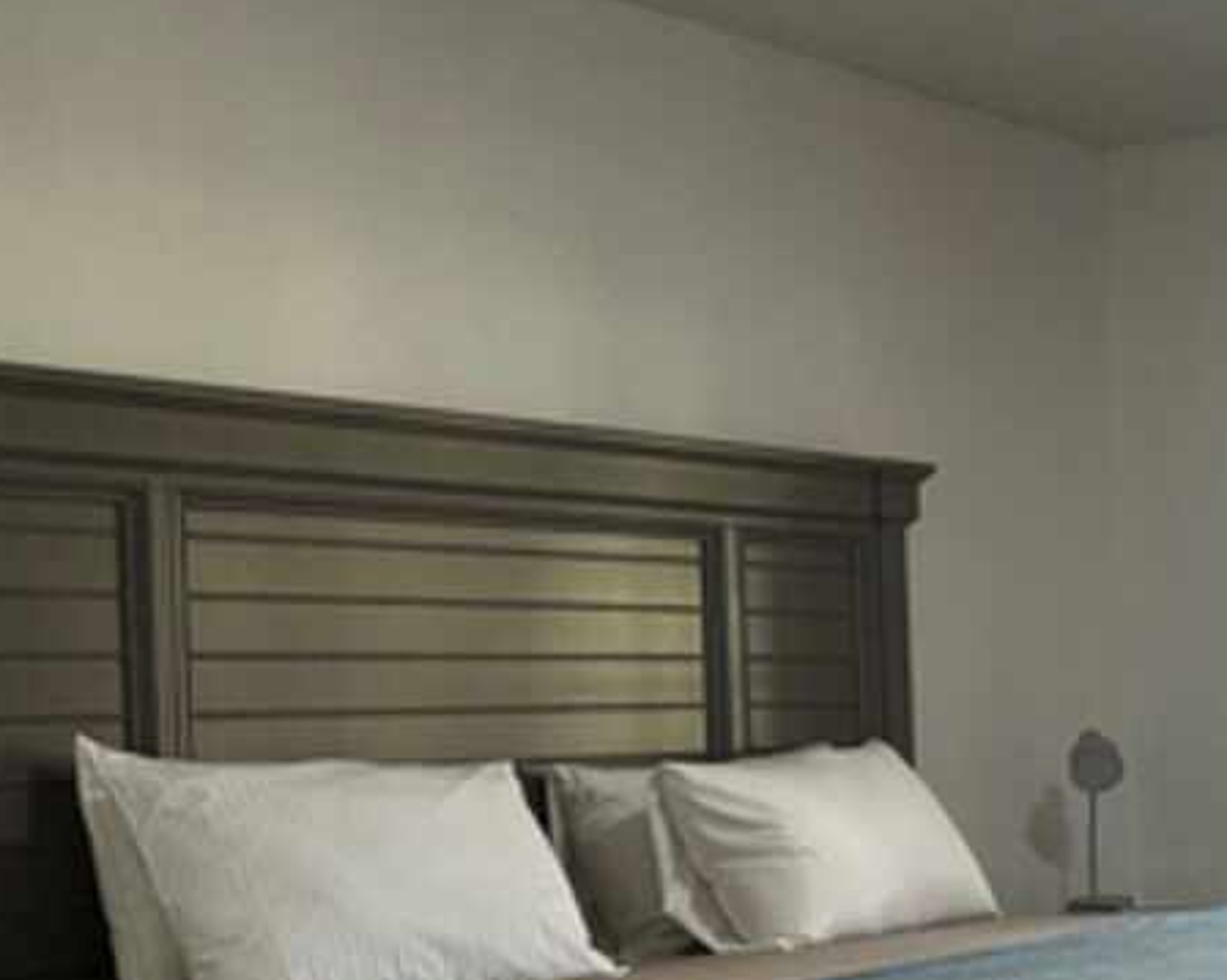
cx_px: 1517
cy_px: 758
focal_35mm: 67
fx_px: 2432
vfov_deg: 22.5
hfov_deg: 25.2
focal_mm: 6.86
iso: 200
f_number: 1.78
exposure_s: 1/120
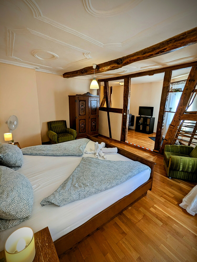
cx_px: 98
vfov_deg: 94.4
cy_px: 131
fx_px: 121
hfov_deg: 78.2
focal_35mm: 16
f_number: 2.2
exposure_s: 1/100
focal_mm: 2.35
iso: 74
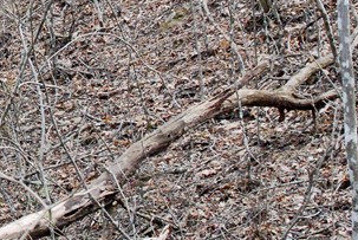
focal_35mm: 150
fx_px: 1494
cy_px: 8
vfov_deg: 9.1
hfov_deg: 13.0
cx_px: -173
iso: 2000
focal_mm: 28
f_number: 11
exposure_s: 1/320
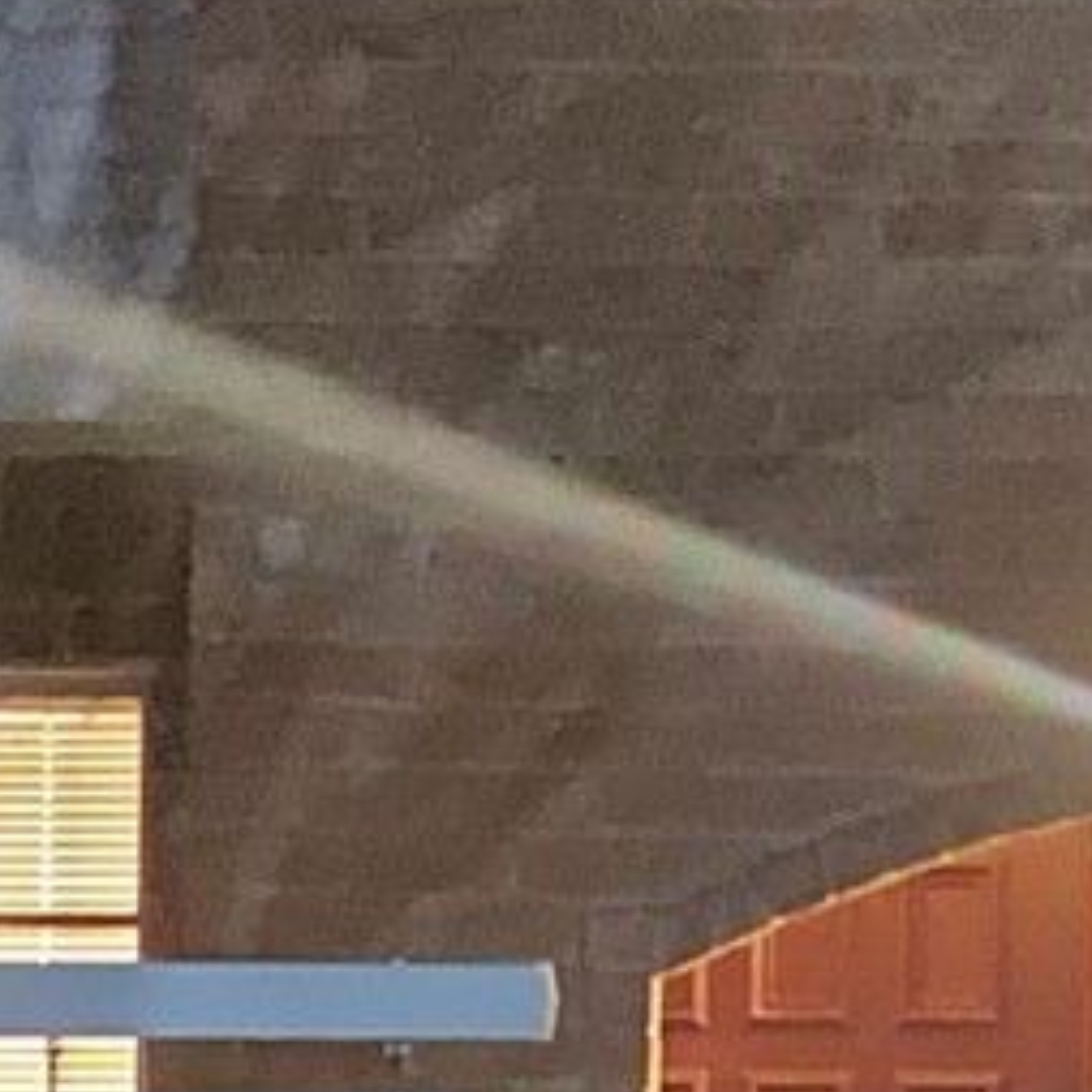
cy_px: 1109
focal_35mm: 185
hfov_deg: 9.5
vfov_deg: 9.4
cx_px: 550
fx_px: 6603
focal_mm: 4.25
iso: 640
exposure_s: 1/2
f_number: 1.8
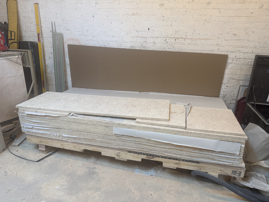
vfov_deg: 56.8
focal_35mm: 24
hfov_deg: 71.6
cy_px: 101
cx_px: 134
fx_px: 187
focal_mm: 6.76
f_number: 1.78
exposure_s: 1/60
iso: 250
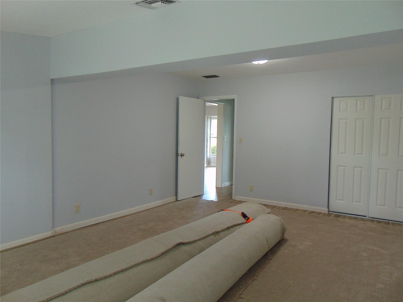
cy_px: 151
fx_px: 291
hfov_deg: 69.4
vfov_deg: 54.9
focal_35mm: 25
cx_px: 202
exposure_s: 1/30
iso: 100
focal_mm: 4.5
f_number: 3
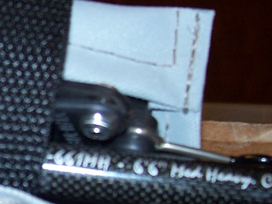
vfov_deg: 15.5
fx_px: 746
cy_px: 99
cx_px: -59
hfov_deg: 19.4
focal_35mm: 95
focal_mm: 5.6
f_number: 2.7
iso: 125
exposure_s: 1/60
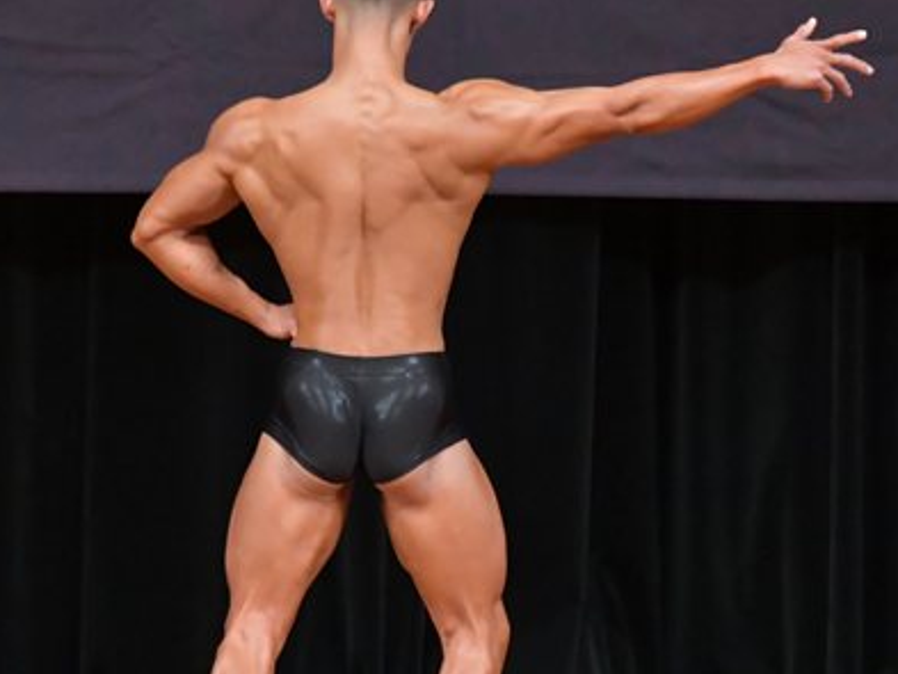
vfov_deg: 2.8
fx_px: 14013
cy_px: 368
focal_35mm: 540
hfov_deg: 3.7
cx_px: 362
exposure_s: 1/400
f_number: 5.6
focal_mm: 190
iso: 5000
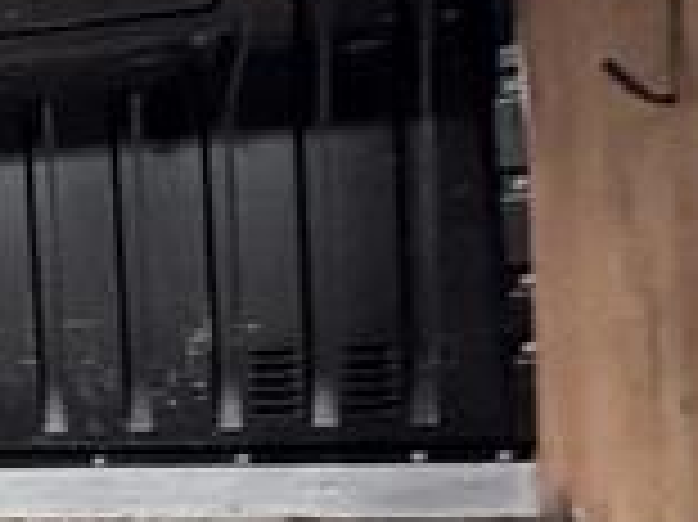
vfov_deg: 18.1
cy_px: 364
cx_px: -761
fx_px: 1632
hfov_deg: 16.8
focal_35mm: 81
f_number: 2.2
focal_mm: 2.22
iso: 64
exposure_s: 1/99
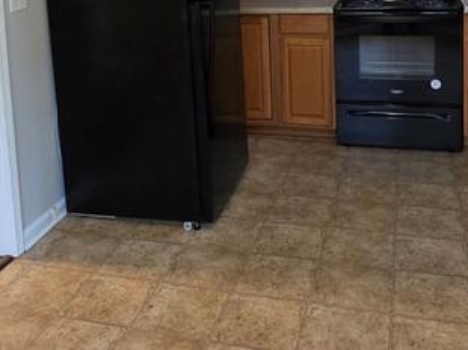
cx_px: 216
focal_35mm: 43
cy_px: 2
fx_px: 581
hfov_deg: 43.8
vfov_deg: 31.1
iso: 640
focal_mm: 2.2
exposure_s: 1/60
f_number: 1.9
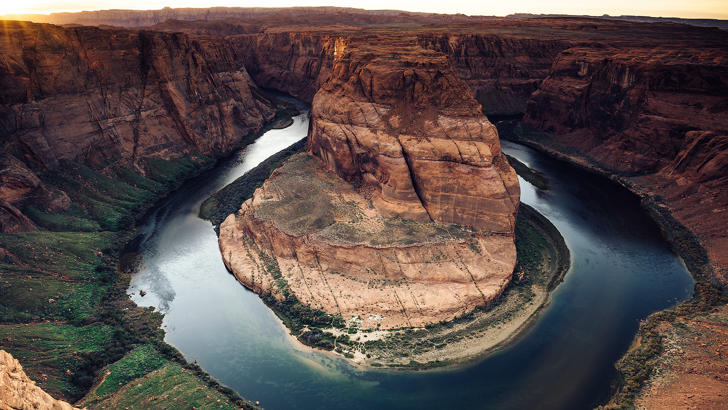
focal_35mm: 21
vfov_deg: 53.5
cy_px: 231
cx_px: 364
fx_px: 405
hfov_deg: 83.8
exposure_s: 1
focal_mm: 20
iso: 31
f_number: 16
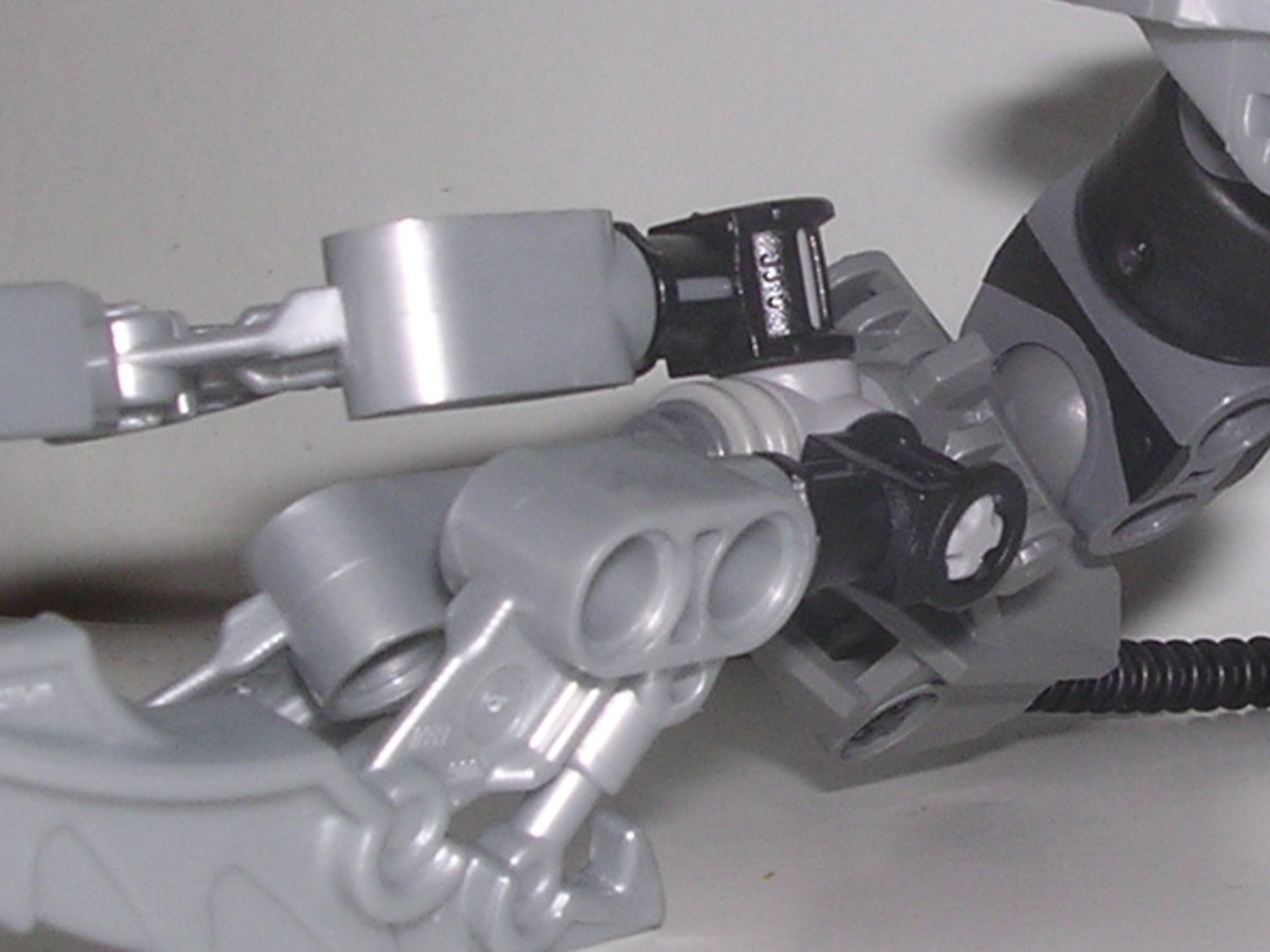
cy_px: 375
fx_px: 3816
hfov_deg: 18.7
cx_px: 1051
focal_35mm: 104
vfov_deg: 14.2
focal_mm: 5.8
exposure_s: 1/60.1
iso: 100
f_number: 5.6
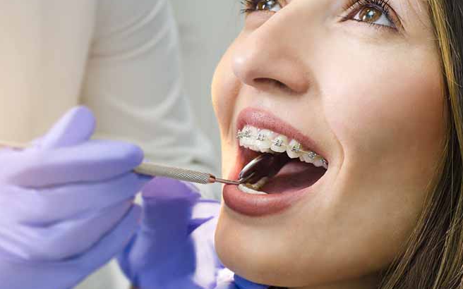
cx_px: 201
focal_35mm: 93
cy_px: 168
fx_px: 1173
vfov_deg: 14.1
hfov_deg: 22.3
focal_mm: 50
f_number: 5.6
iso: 200
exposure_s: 1/100
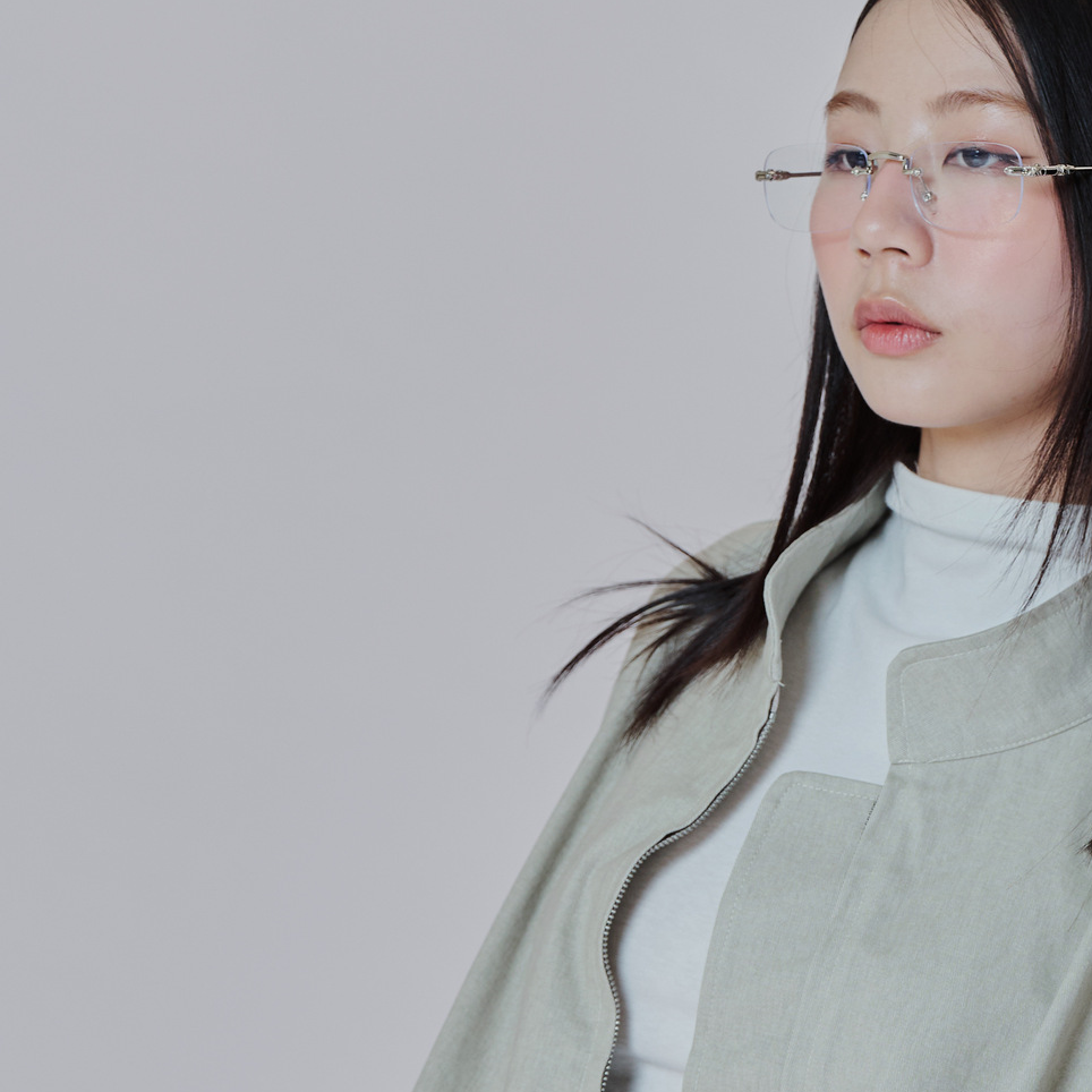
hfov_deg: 7.9
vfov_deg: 7.9
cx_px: 859
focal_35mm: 222
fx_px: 7923
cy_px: 990
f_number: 5.6
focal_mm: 105
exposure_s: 1/200
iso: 400
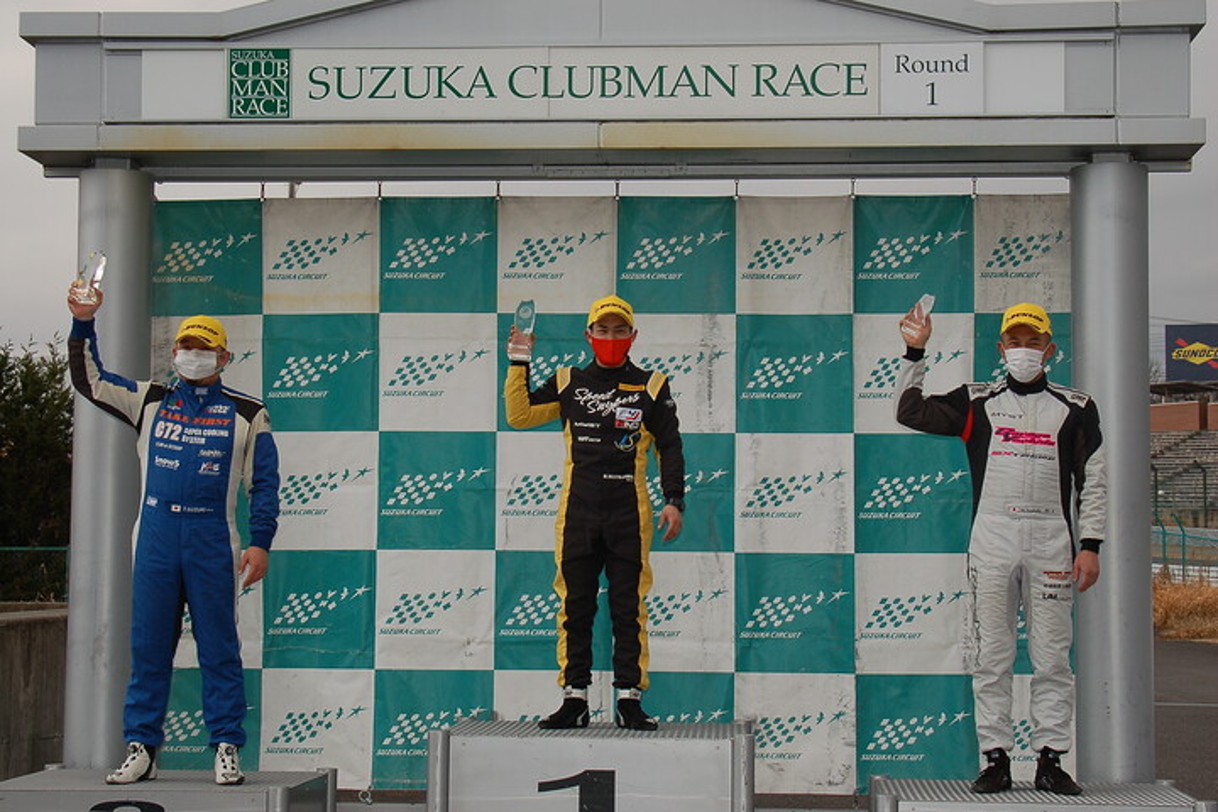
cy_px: 406
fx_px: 2284
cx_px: 609
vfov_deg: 20.2
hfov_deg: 29.9
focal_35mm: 68
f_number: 9.5
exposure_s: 1/350
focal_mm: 45
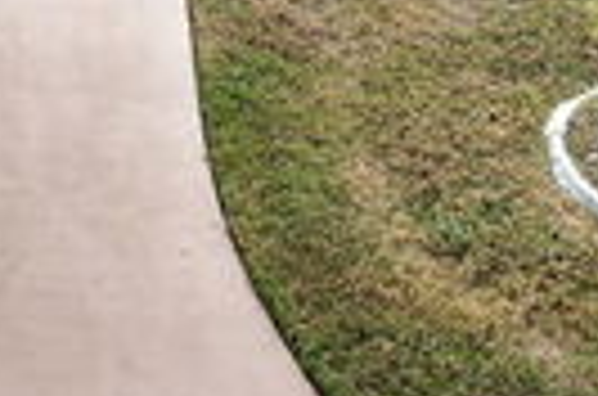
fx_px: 1409
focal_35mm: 85
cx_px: -36
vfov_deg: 15.3
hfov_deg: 22.8
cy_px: -106
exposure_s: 1/800
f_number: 2.8
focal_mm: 8.4
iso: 100
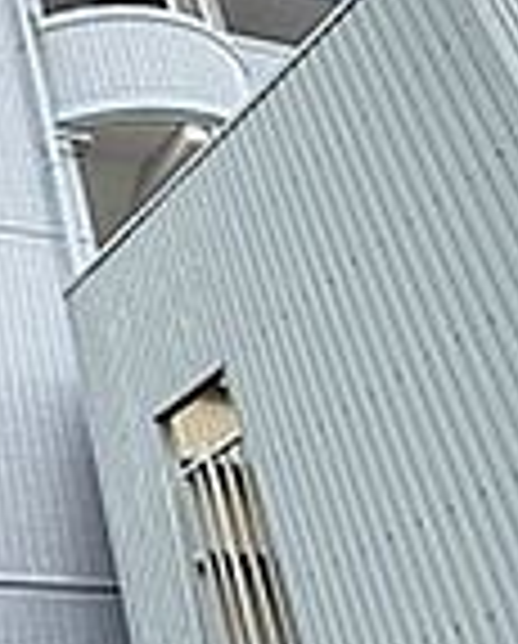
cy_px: 176
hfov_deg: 22.0
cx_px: -189
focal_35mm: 61
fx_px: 1165
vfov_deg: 30.5
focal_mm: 2.22
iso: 64
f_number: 2.2
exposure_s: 1/602
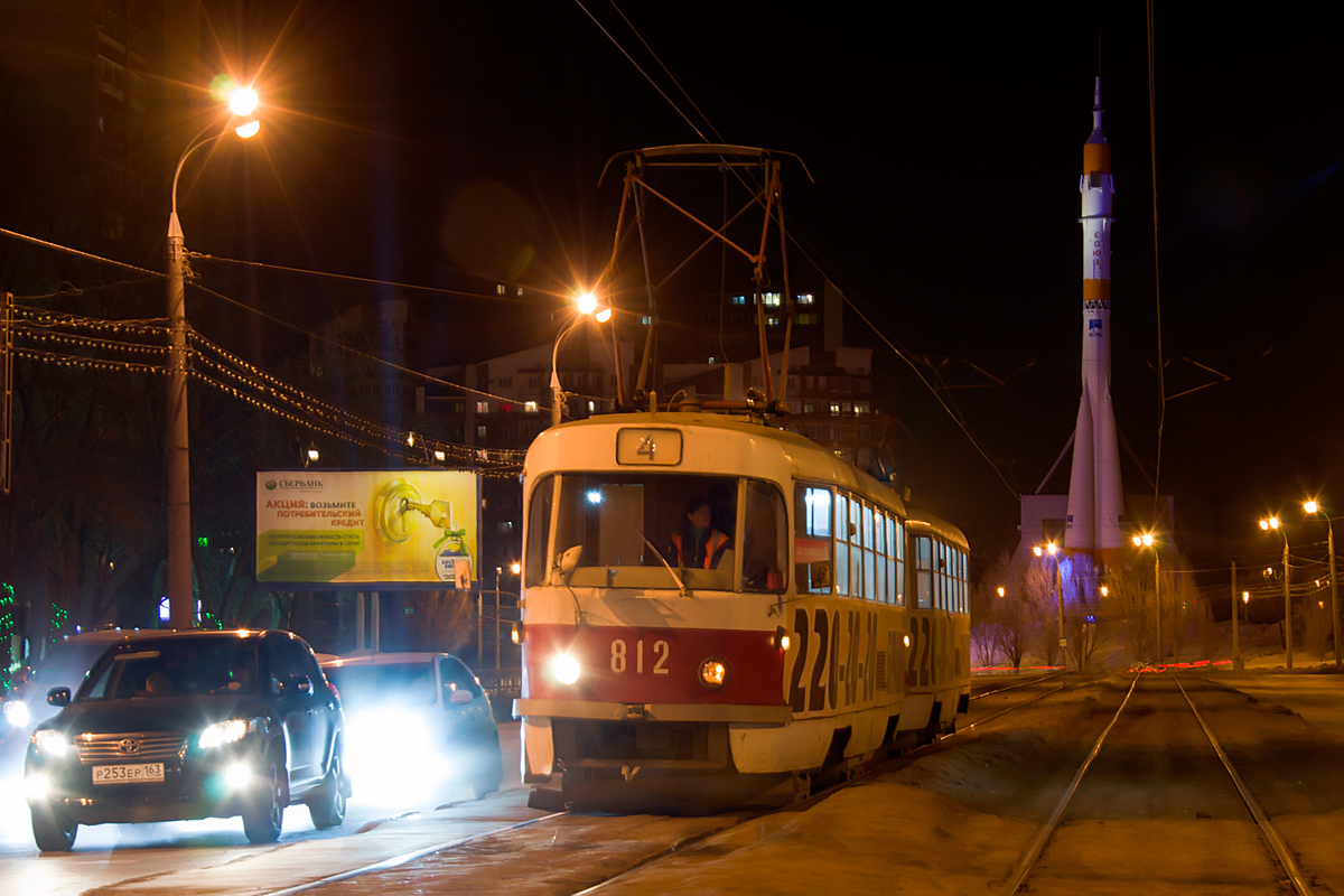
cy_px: 448
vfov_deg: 18.2
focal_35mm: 75
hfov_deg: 27.0
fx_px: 2800
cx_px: 672
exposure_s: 3
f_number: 10
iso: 100
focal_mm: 50
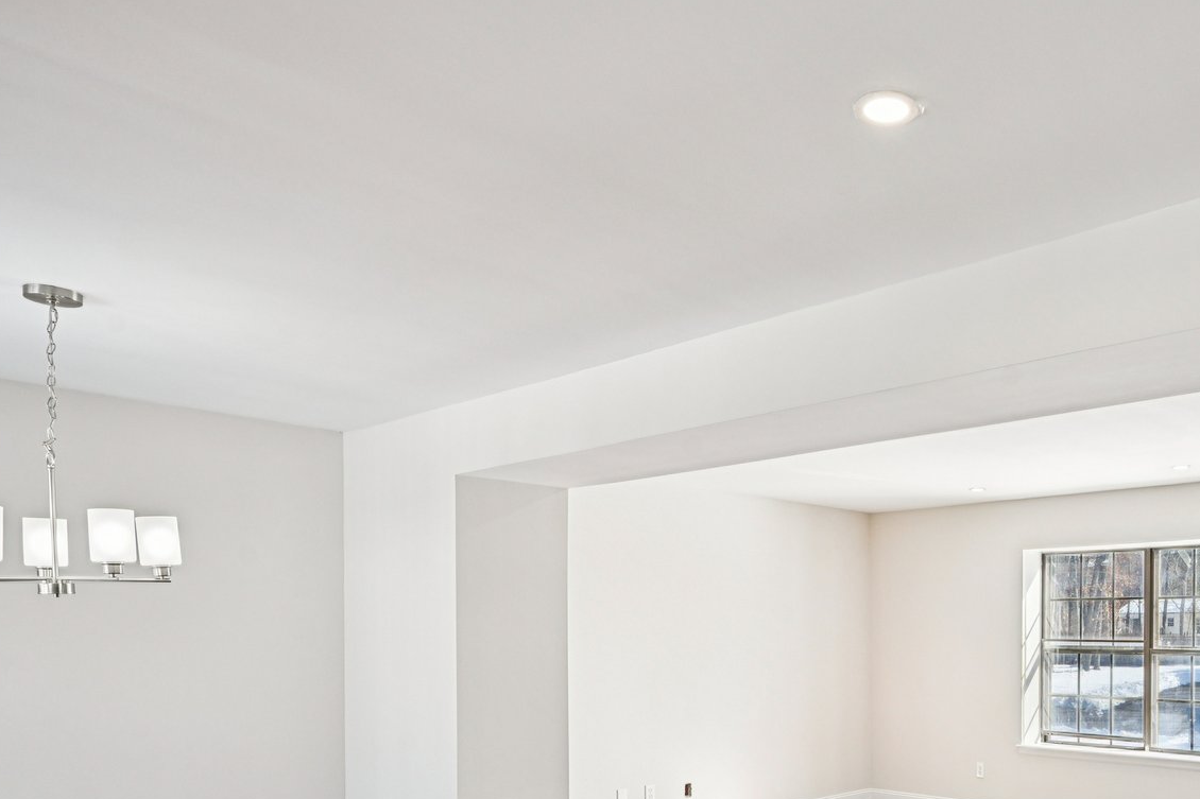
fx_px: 966
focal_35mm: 29
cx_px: 936
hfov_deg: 59.4
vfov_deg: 42.8
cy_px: 646
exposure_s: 1/125
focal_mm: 16
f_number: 8
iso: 400
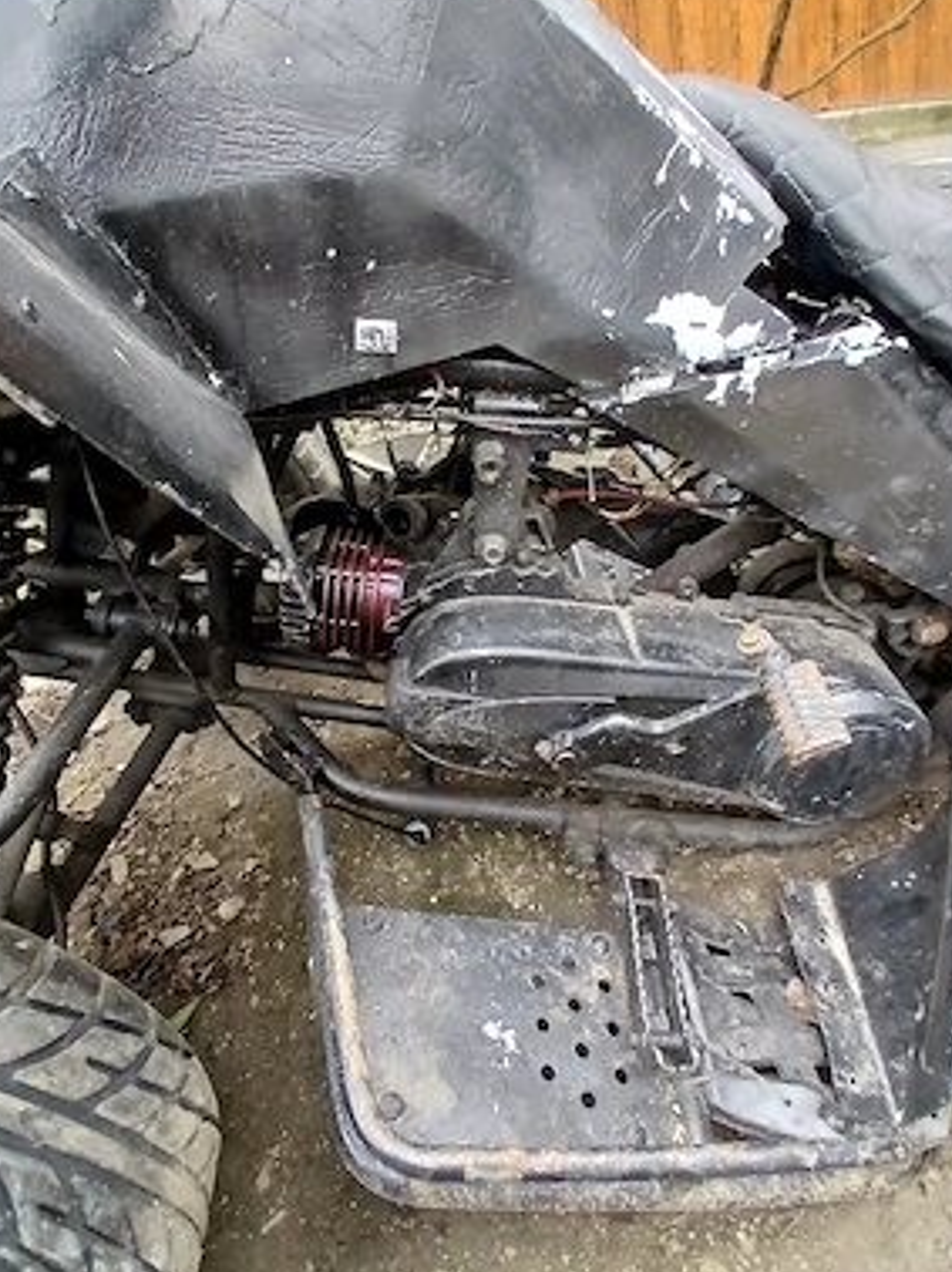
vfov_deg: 87.8
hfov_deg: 71.5
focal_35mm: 18
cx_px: 481
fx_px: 661
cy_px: 623
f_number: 2.2
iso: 100
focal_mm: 1.4
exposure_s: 1/60.2
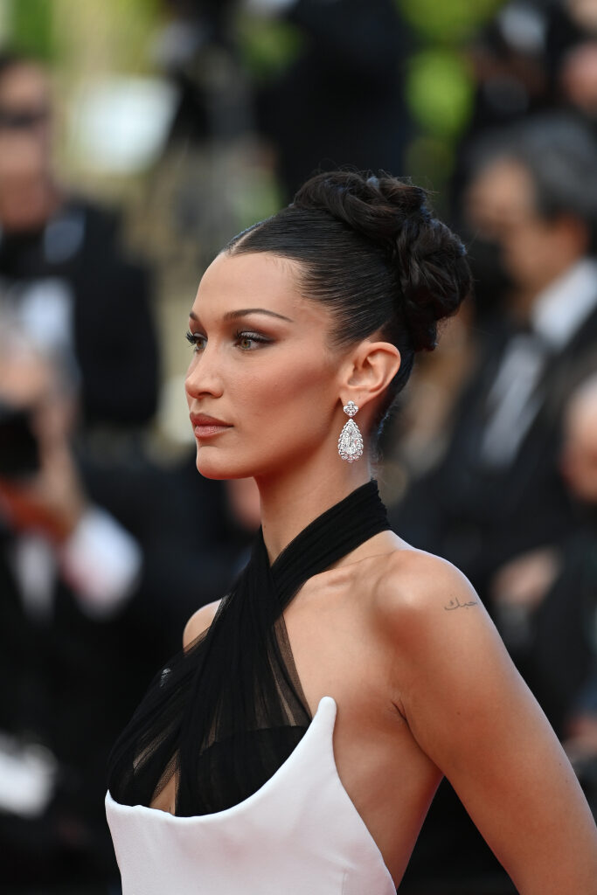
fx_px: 7459
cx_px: 298
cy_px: 448
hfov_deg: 4.6
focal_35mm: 300
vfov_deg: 6.9
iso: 800
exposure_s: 1/1000
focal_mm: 300
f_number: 4
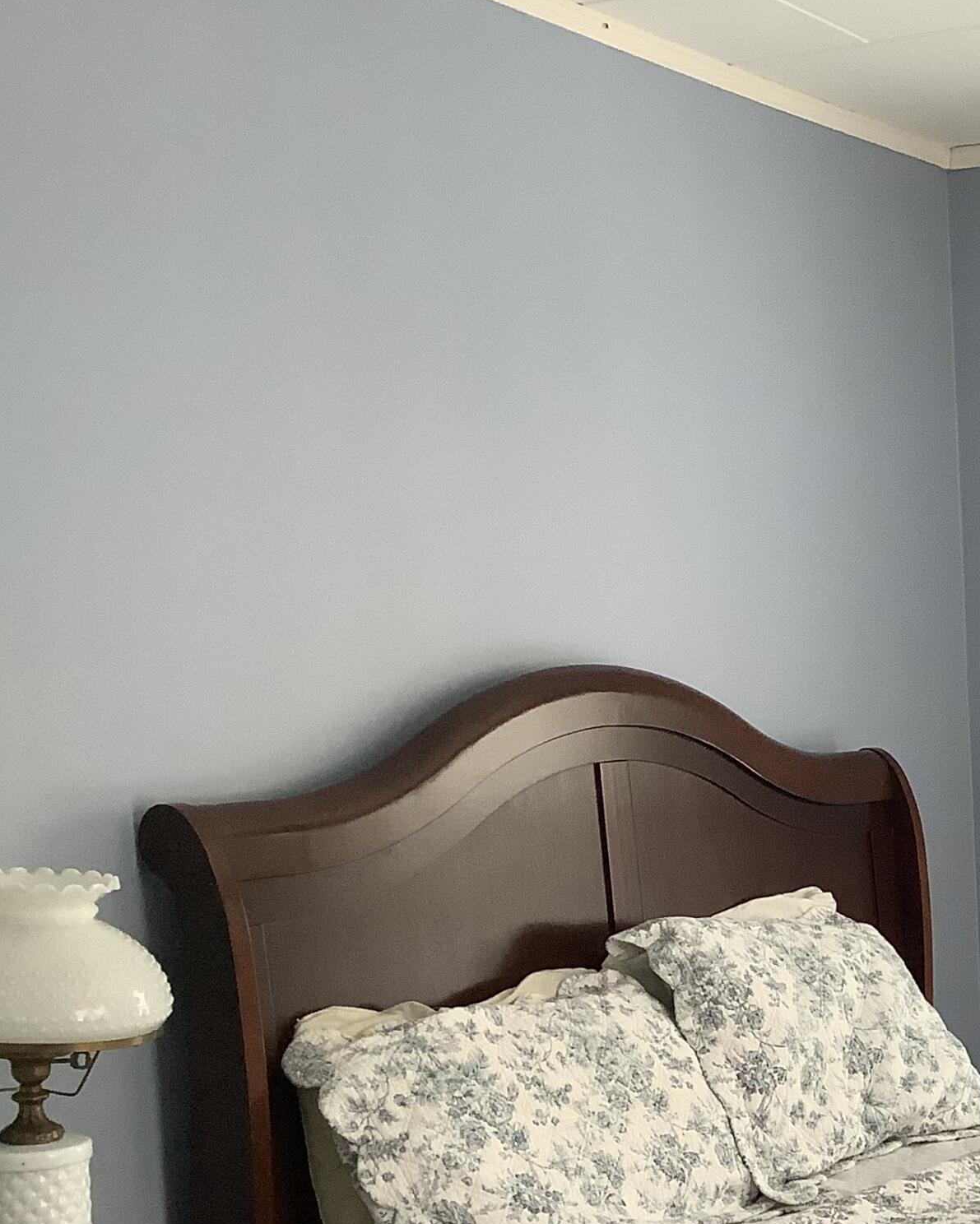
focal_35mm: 61
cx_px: 1207
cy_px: 843
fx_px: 2211
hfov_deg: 22.8
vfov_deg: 30.7
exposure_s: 1/50
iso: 125
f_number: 2.4
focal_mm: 3.3
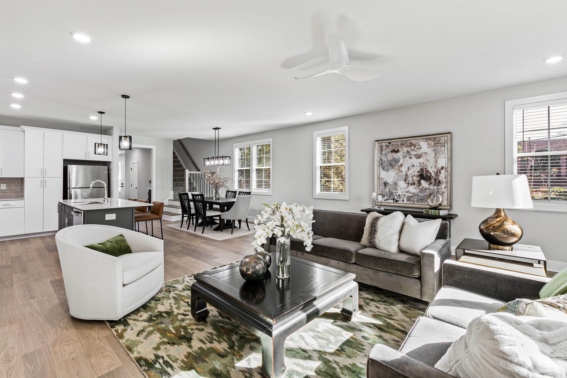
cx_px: 284
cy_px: 189
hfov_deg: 100.4
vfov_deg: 77.3
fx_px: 236
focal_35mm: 15
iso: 100
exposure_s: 1/4
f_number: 8
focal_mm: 10
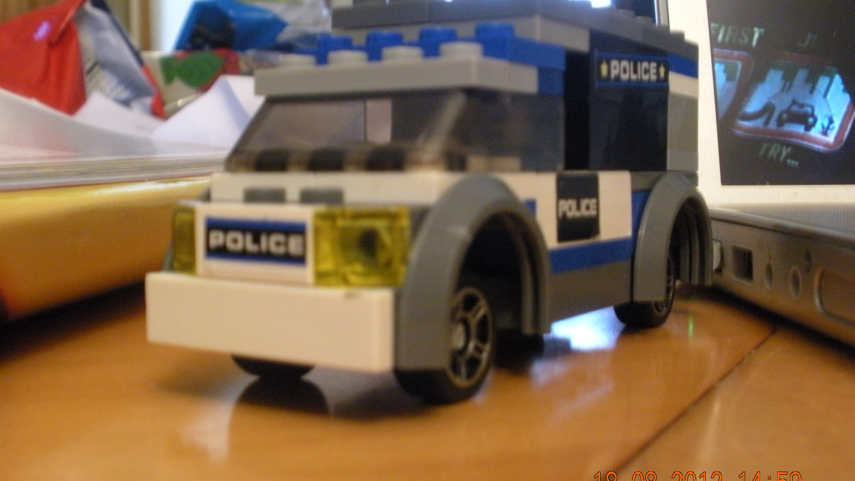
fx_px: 1088
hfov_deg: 42.9
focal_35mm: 48
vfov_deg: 24.9
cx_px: 428
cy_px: 228
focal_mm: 7.7
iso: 400
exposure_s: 1/9.3
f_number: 4
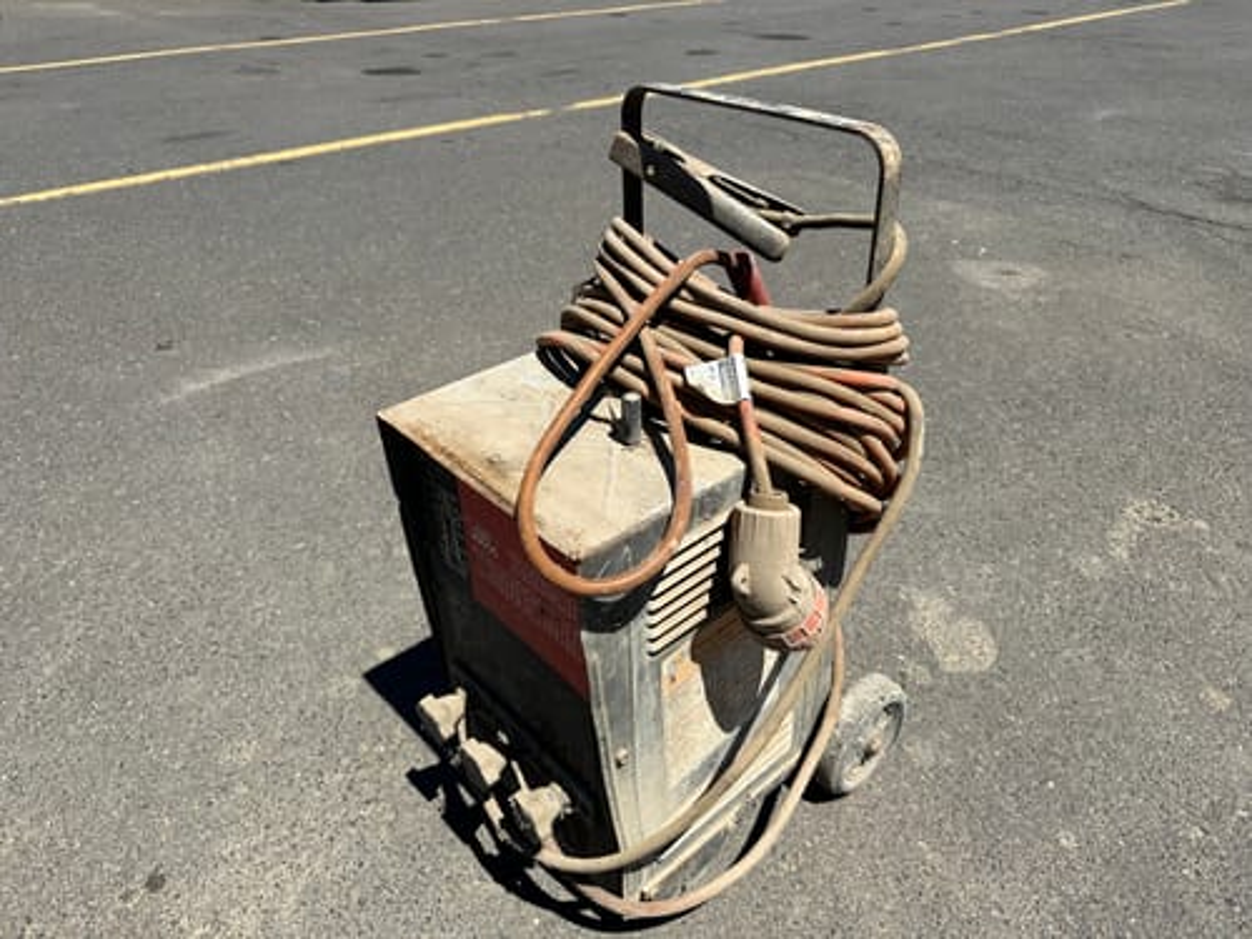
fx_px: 868
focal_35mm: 24
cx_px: 626
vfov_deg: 56.8
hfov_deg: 71.6
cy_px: 470
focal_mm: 6.86
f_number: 1.78
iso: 80
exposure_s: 1/5525
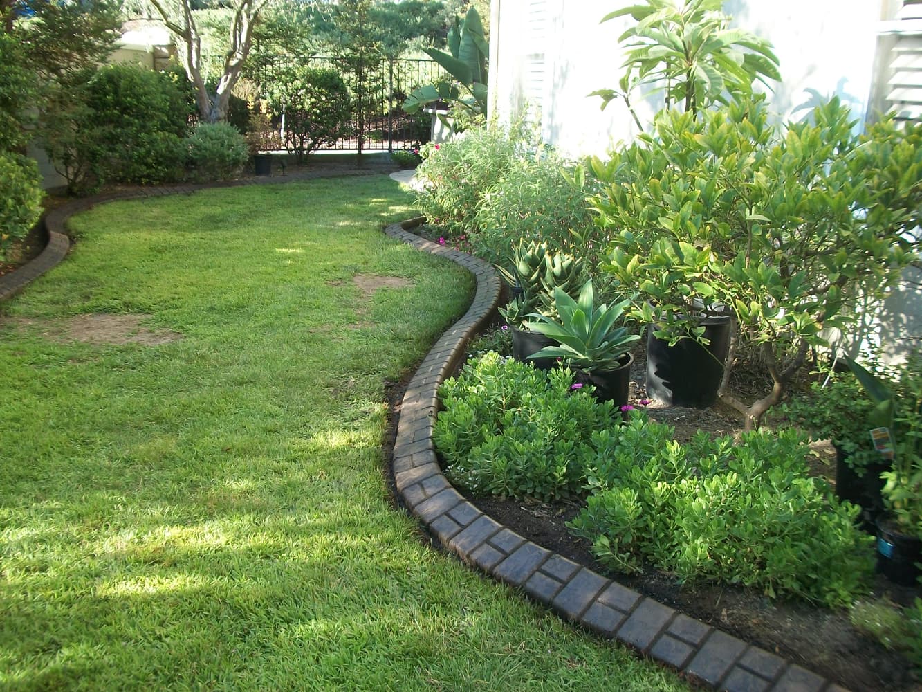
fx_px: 852
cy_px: 346
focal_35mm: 32
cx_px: 461
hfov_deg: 56.8
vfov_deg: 44.2
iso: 80
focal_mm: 5.7
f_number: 2.9
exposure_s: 1/125
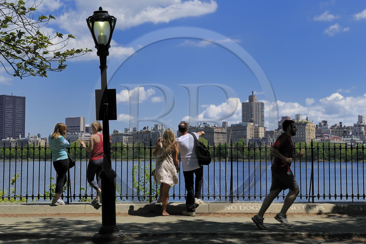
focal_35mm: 62
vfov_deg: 21.9
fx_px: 630
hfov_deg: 32.4
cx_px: 183
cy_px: 122
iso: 200
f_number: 13
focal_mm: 62
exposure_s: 1/320
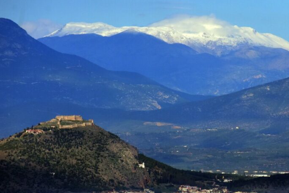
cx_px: 189
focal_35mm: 428
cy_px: 121
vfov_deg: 3.2
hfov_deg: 4.8
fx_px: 3436
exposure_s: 1/5000
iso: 1000
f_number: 9
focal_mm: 190
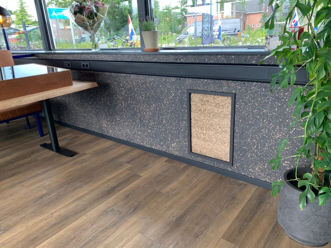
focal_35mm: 26
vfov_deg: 53.1
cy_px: 124
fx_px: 249
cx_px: 166
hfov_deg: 67.3
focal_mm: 4.25
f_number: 1.8
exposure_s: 1/100
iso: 100
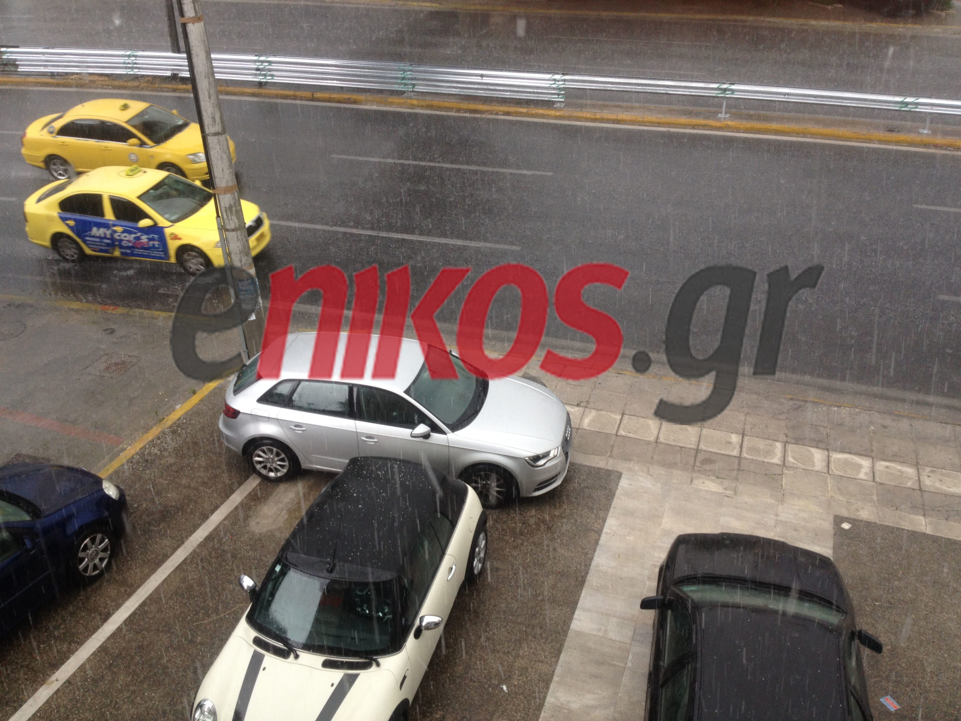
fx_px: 972
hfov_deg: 52.6
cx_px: 480
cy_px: 360
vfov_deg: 40.7
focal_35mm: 35
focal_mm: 4.28
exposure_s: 1/120
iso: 64
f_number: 2.4
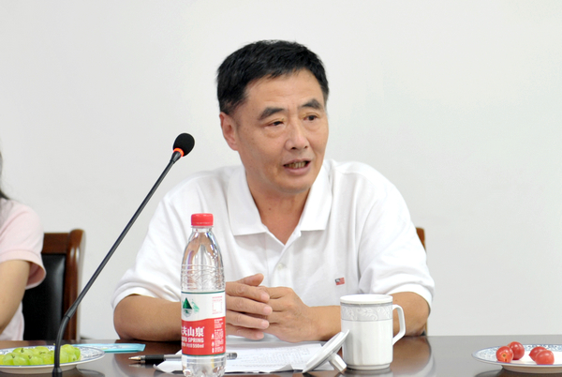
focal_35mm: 58
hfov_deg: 34.4
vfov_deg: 23.5
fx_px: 907
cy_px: 188
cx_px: 281
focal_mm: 58
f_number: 3.2
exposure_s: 1/40
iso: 500
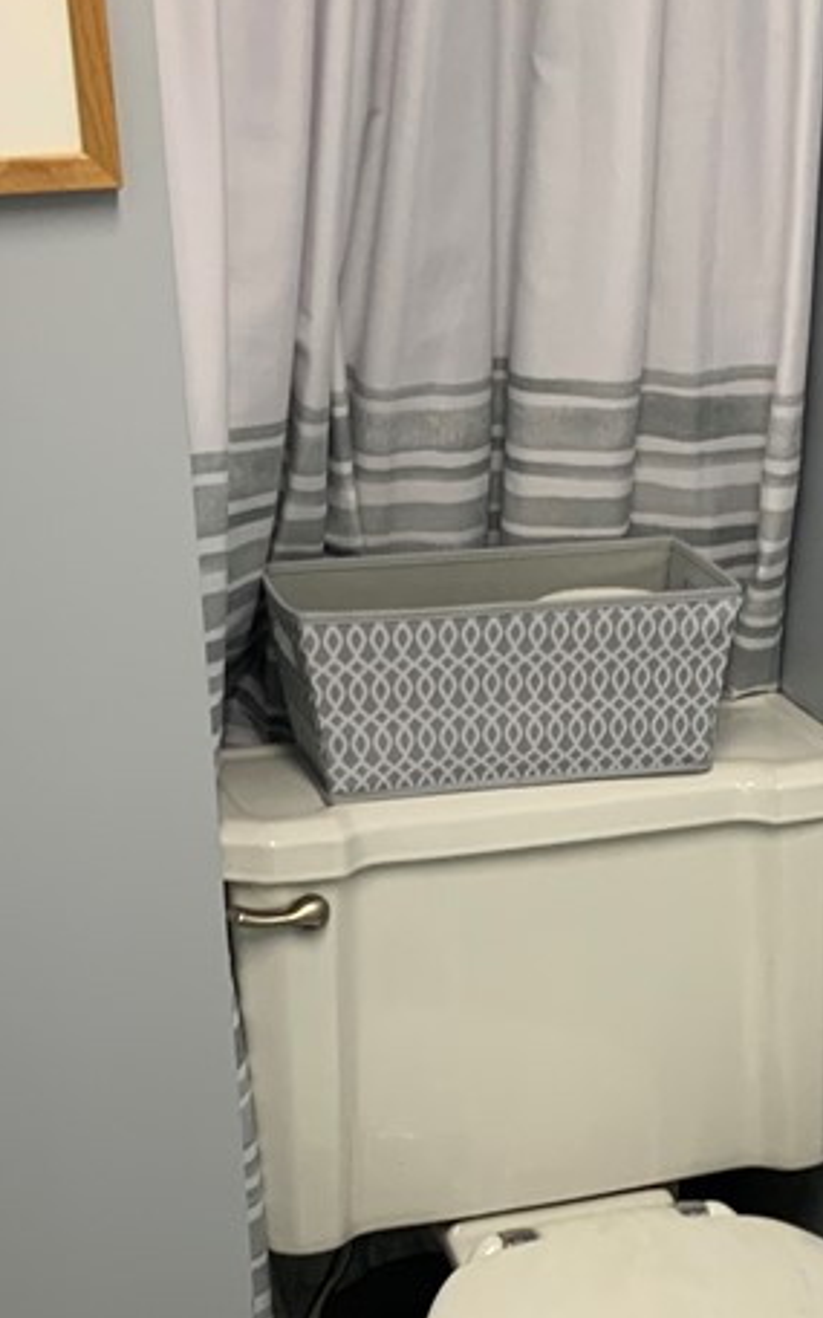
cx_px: 644
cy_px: 954
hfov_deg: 18.7
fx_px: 2476
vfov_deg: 29.4
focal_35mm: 69
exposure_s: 1/60
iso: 40
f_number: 1.8
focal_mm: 3
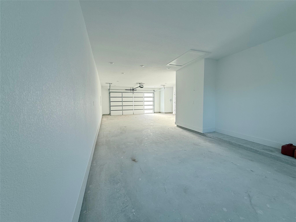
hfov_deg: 102.1
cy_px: 111
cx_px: 148
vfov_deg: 85.7
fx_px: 120
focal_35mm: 14
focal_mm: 2.22
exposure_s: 1/99
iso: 64
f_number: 2.2
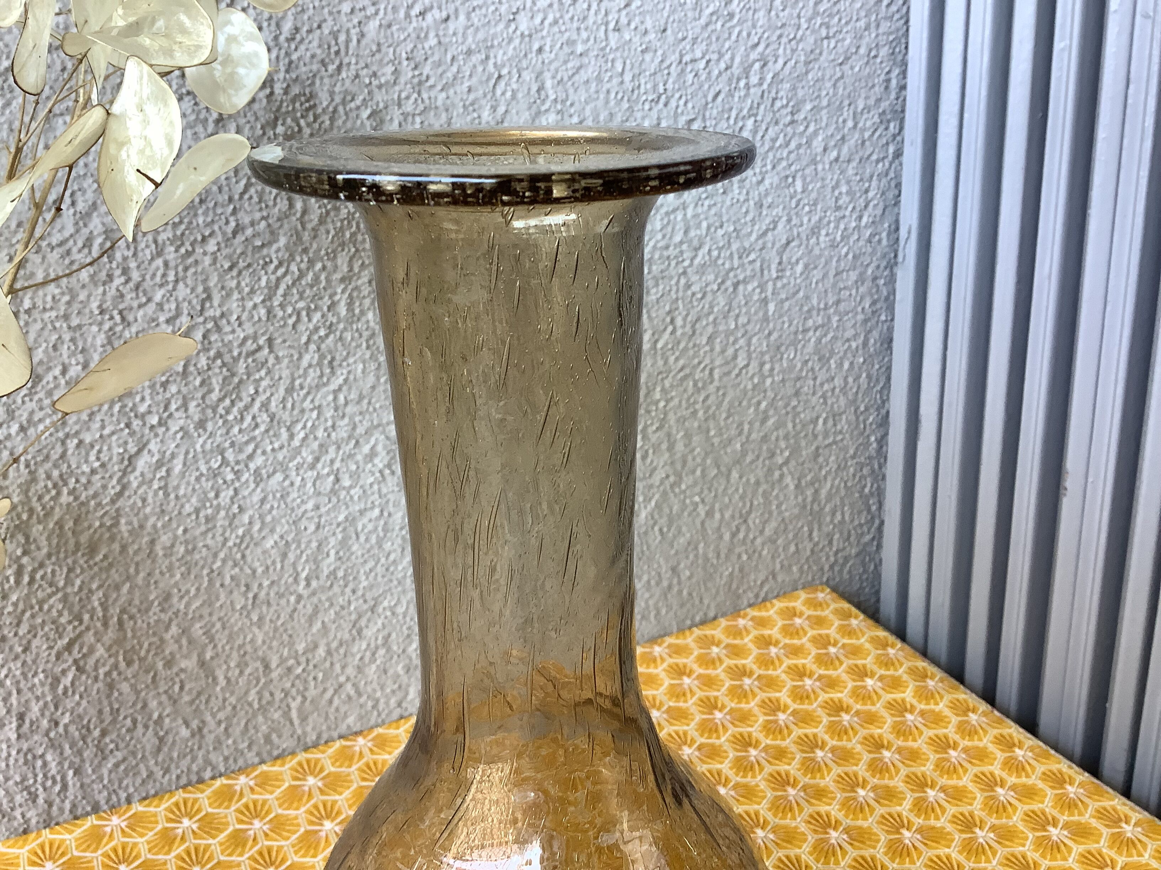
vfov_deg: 45.4
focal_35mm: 31
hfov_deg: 58.4
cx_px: 580
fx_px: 1040
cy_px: 435
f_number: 2.4
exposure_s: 1/50
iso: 100
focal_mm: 3.3
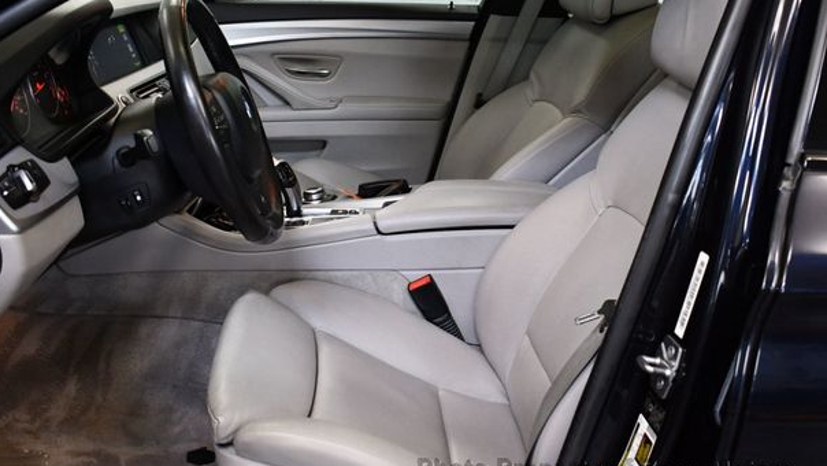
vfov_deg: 29.7
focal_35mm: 40
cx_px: 401
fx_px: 877
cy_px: 203
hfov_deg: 50.5
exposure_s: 1/125
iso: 1250
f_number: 3.5
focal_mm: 18
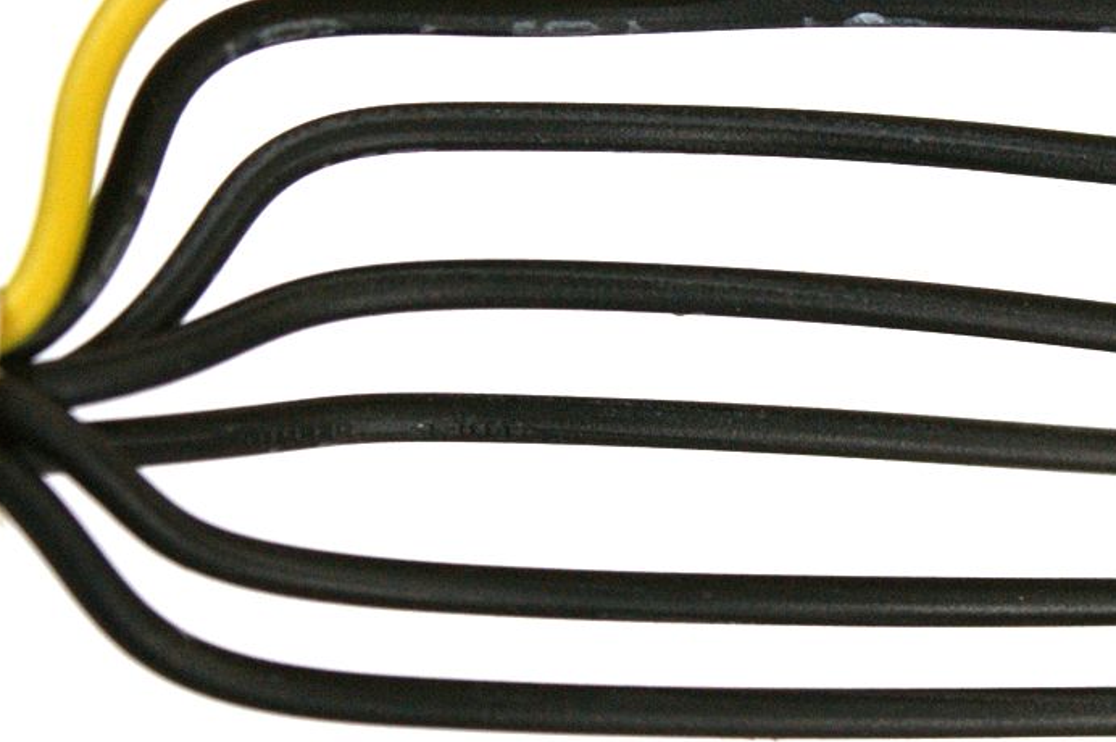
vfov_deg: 12.3
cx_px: 645
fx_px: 3438
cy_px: 315
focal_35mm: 111
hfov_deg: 18.4
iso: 400
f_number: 5.6
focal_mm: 50
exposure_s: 1/25
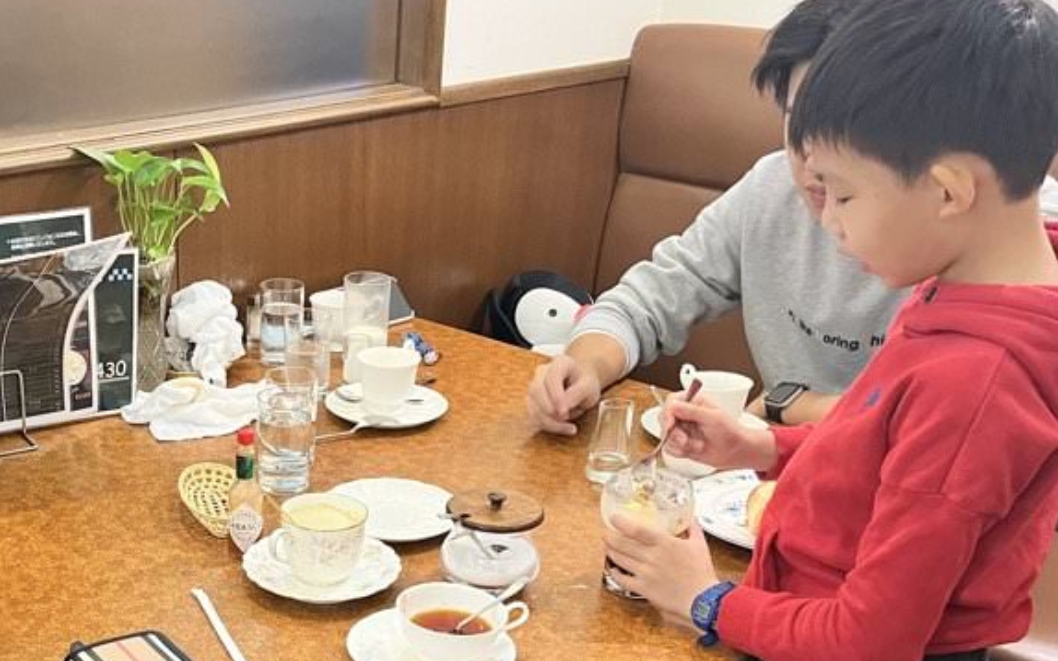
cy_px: 641
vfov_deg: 25.7
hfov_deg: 40.7
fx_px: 1384
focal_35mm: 48
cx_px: 269
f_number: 1.6
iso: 500
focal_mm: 5.1
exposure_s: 1/60
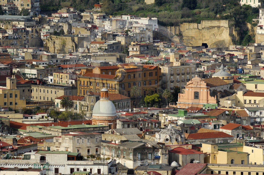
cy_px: 88
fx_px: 2197
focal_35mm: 300
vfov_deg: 4.6
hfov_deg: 6.9
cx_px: 132
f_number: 5
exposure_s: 1/500
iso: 100
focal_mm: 200
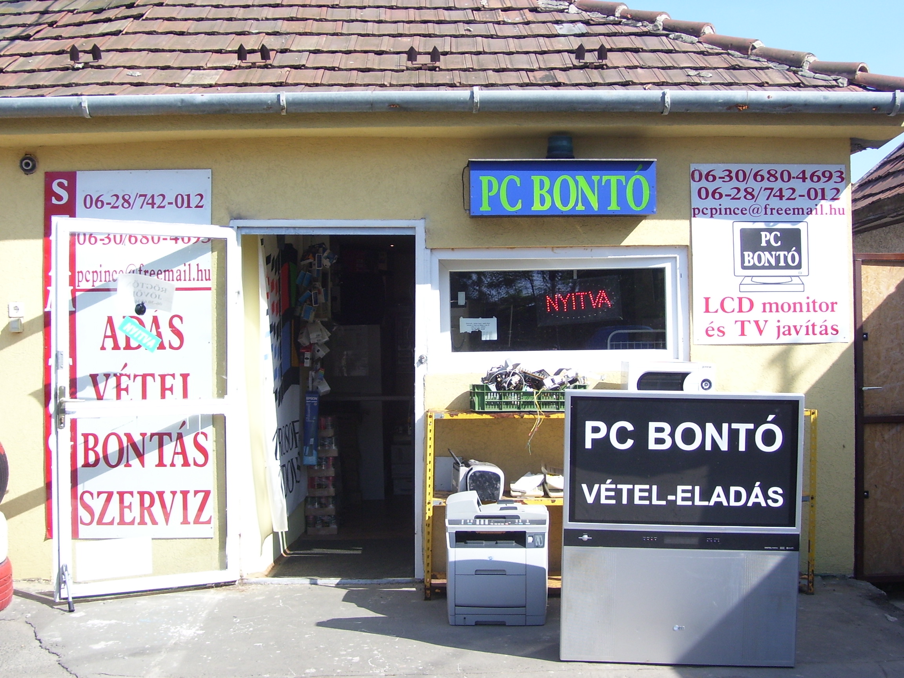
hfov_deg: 42.1
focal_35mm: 45
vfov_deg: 32.2
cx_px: 452
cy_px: 339
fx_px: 1175
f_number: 3
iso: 80
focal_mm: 7.6
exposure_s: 1/750
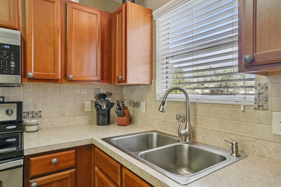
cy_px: 94
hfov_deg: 78.6
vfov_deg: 57.2
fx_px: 172
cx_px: 140
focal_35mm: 22
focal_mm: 22
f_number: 5.6
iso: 320
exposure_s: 1/30
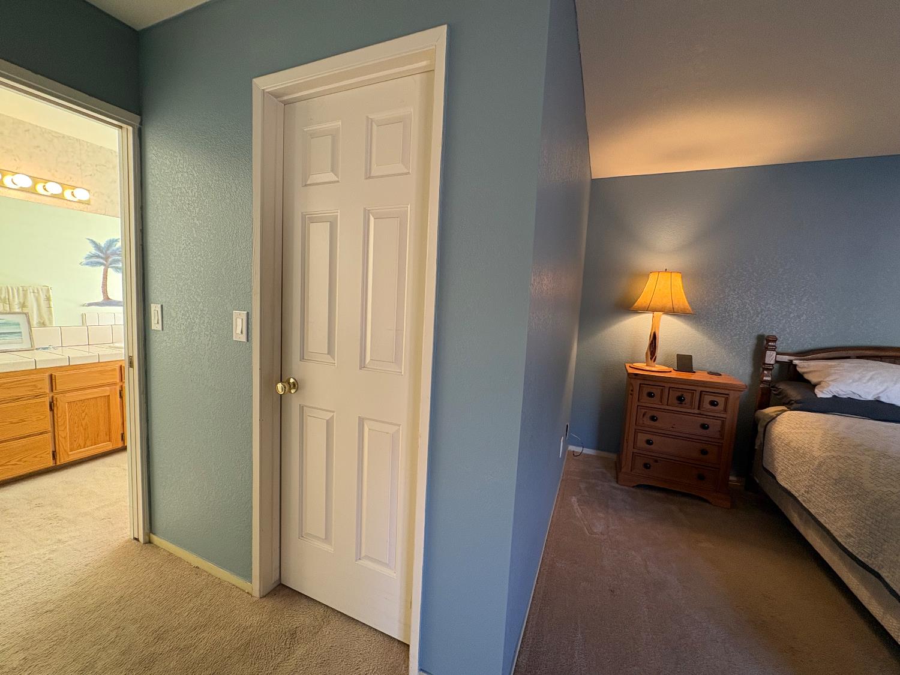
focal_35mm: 14
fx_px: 364
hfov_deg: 102.1
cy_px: 338
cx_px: 450
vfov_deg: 85.7
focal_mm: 2.22
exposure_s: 1/60
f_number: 2.2
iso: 200
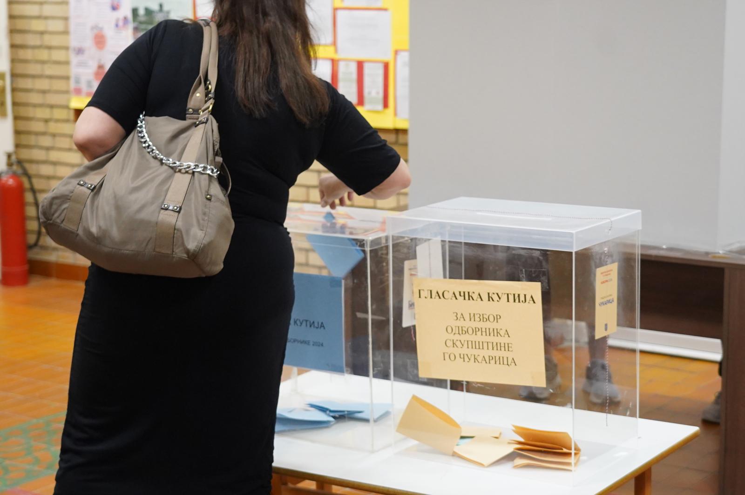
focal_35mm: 76
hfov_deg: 26.7
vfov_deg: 17.9
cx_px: 372
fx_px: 1571
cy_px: 248
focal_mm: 51
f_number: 4
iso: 3200
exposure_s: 1/125
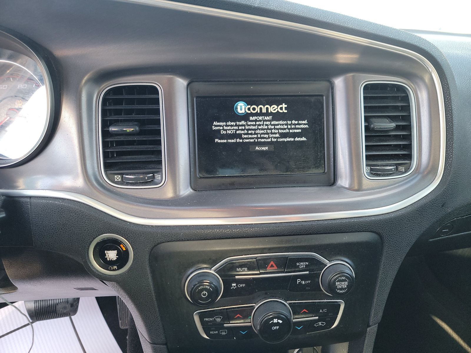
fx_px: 327
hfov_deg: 71.6
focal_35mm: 24
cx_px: 236
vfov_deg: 56.8
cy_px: 176
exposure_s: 1/59
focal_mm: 6.7
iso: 195
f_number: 1.8
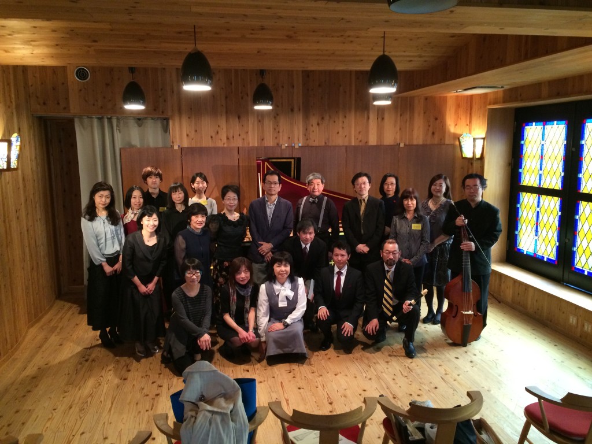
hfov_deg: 61.7
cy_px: 222
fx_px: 496
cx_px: 296
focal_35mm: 29
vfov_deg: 48.2
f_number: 2.2
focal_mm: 4.15
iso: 250
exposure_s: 1/30
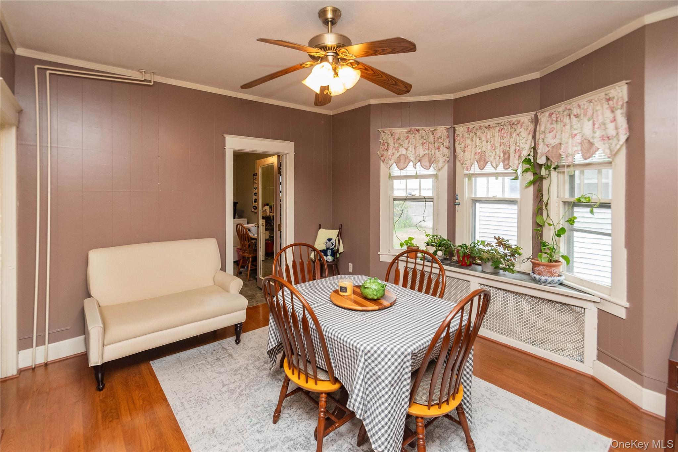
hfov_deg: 100.4
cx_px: 339
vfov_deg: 77.3
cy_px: 226
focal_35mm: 15
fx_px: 282
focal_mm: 10
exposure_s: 1/60
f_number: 5.6
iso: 900
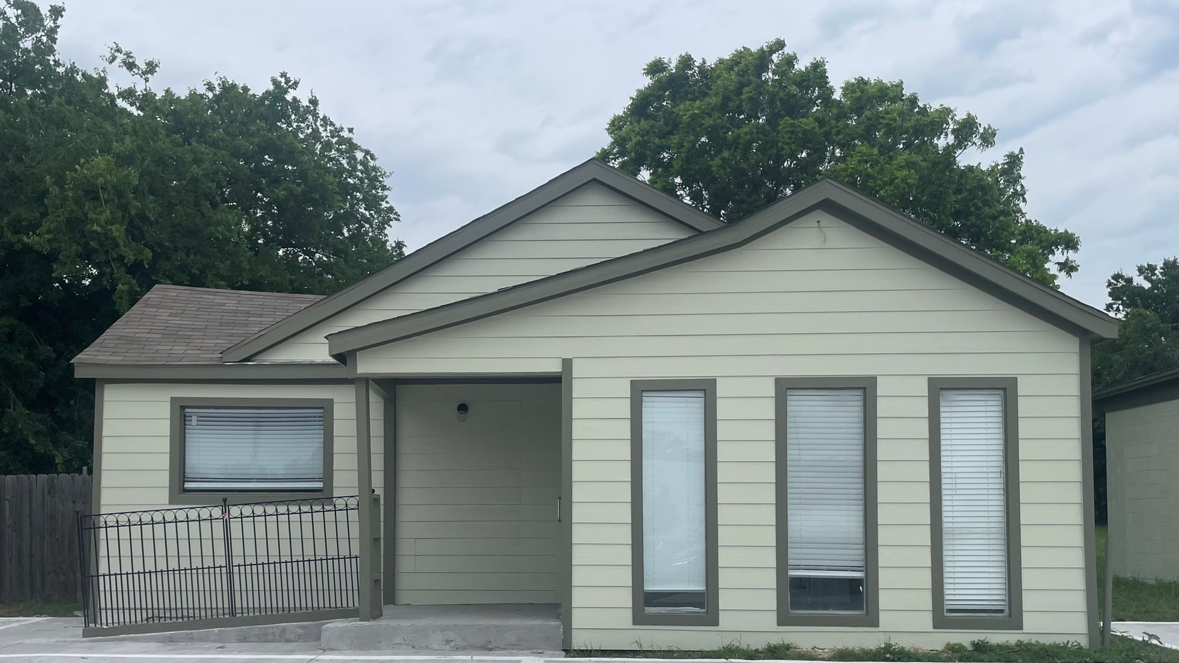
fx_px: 938
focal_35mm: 30
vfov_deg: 38.6
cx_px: 599
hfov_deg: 64.3
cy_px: 433
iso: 32
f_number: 1.6
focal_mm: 4.2
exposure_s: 1/633
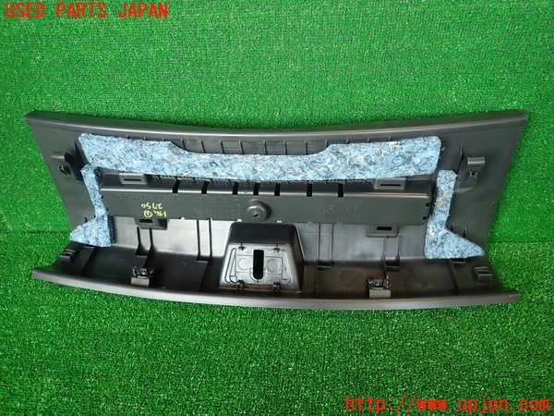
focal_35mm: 25
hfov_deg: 69.4
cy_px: 208
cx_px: 277
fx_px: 400
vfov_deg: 54.9
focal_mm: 4.5
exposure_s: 1/60
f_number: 2
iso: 160
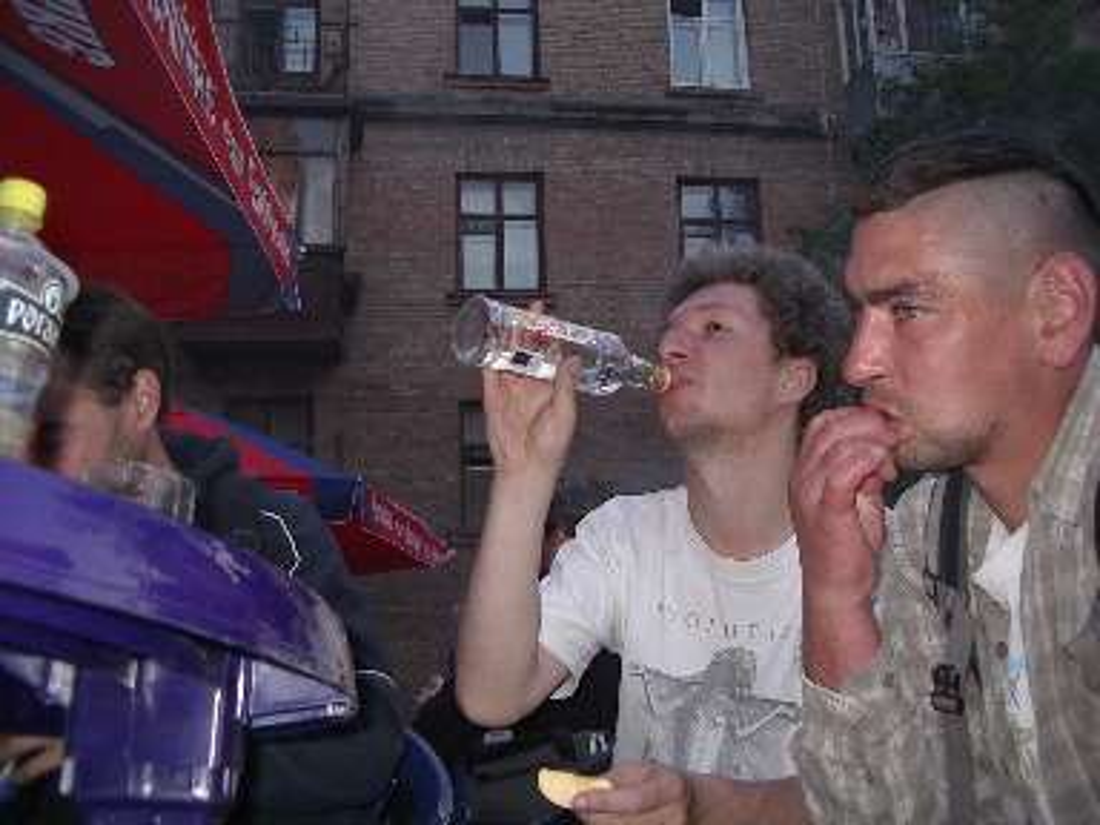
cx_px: 550
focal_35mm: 38
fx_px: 1208
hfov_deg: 49.0
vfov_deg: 37.7
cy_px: 412
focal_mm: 5.8
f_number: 2.6
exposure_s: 1/60
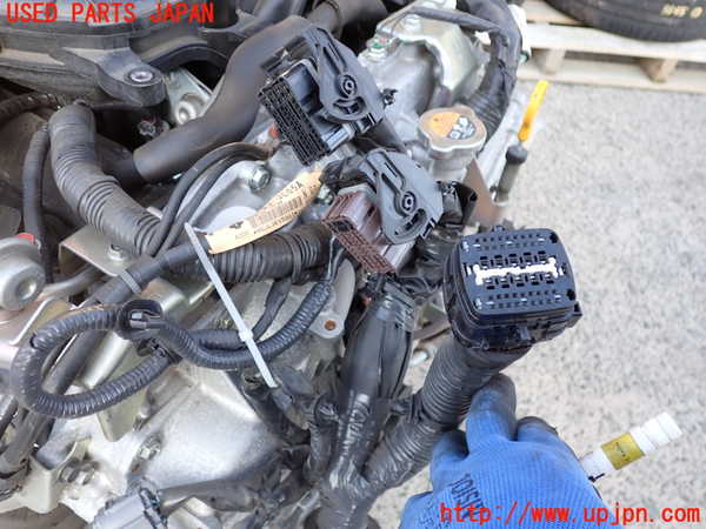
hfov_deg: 60.0
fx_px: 612
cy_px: 264
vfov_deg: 46.8
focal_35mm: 30
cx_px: 353
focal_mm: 5.4
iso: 100
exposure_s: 1/80
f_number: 2.3
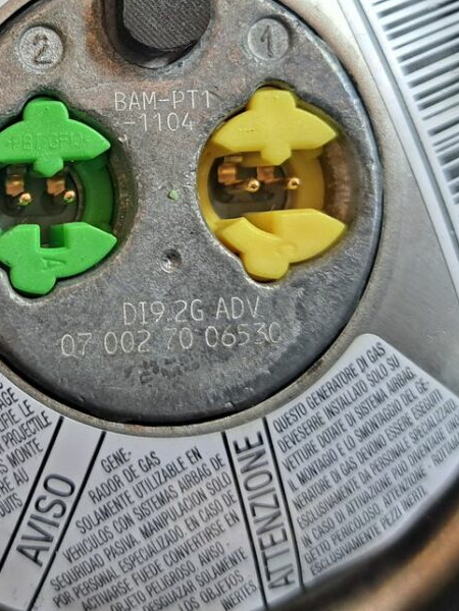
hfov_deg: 25.4
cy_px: 137
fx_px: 990
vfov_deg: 33.5
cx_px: 56
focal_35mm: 56
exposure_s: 1/50
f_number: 1.8
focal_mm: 5.23
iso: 160
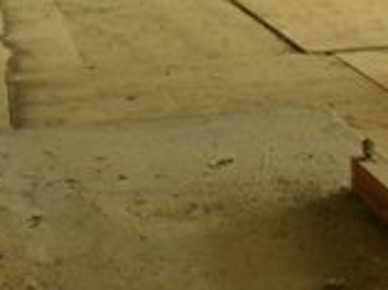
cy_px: 37
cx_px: 376
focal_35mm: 108
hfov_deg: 17.8
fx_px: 1209
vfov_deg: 13.6
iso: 50
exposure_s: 1/40.6
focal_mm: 6.3
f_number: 3.5
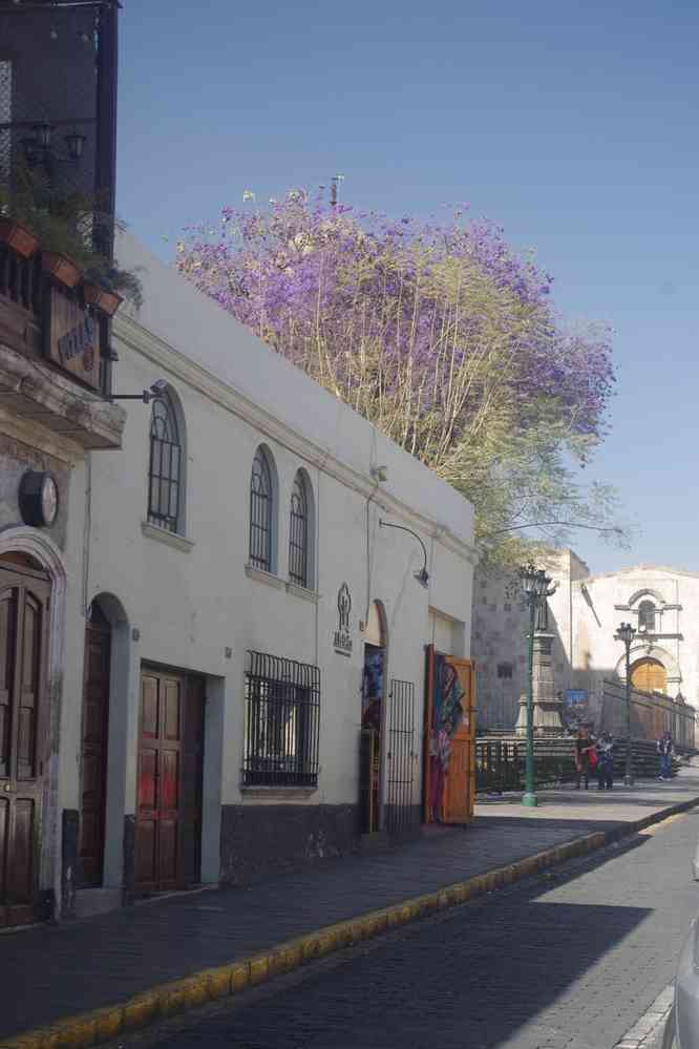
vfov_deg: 29.9
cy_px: 524
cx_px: 350
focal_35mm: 68
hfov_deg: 20.2
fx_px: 1966
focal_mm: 45
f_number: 9
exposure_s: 1/80
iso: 200
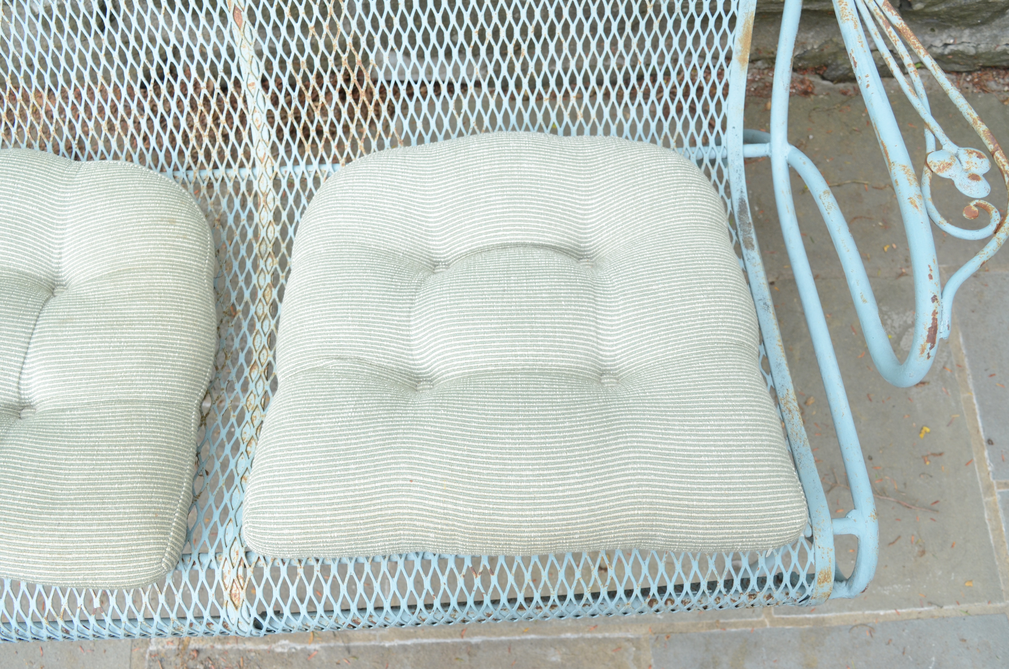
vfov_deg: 39.8
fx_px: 923
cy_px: 334
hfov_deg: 57.3
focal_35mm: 33
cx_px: 504
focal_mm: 22
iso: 500
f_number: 5.6
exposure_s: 1/160
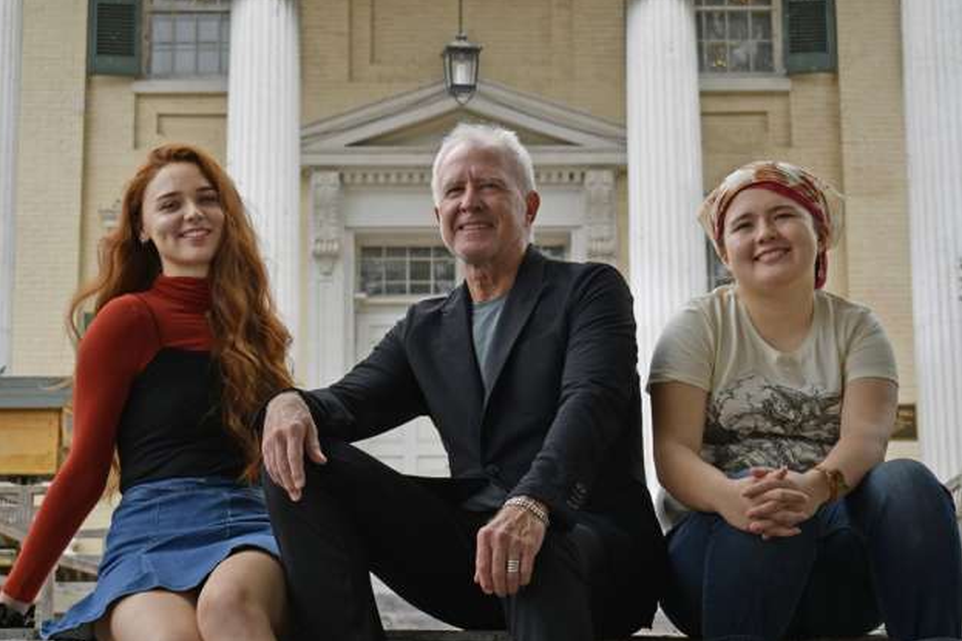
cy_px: 256
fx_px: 2057
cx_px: 468
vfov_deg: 17.7
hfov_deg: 26.3
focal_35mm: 77
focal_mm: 40
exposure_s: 1/200
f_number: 5
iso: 100
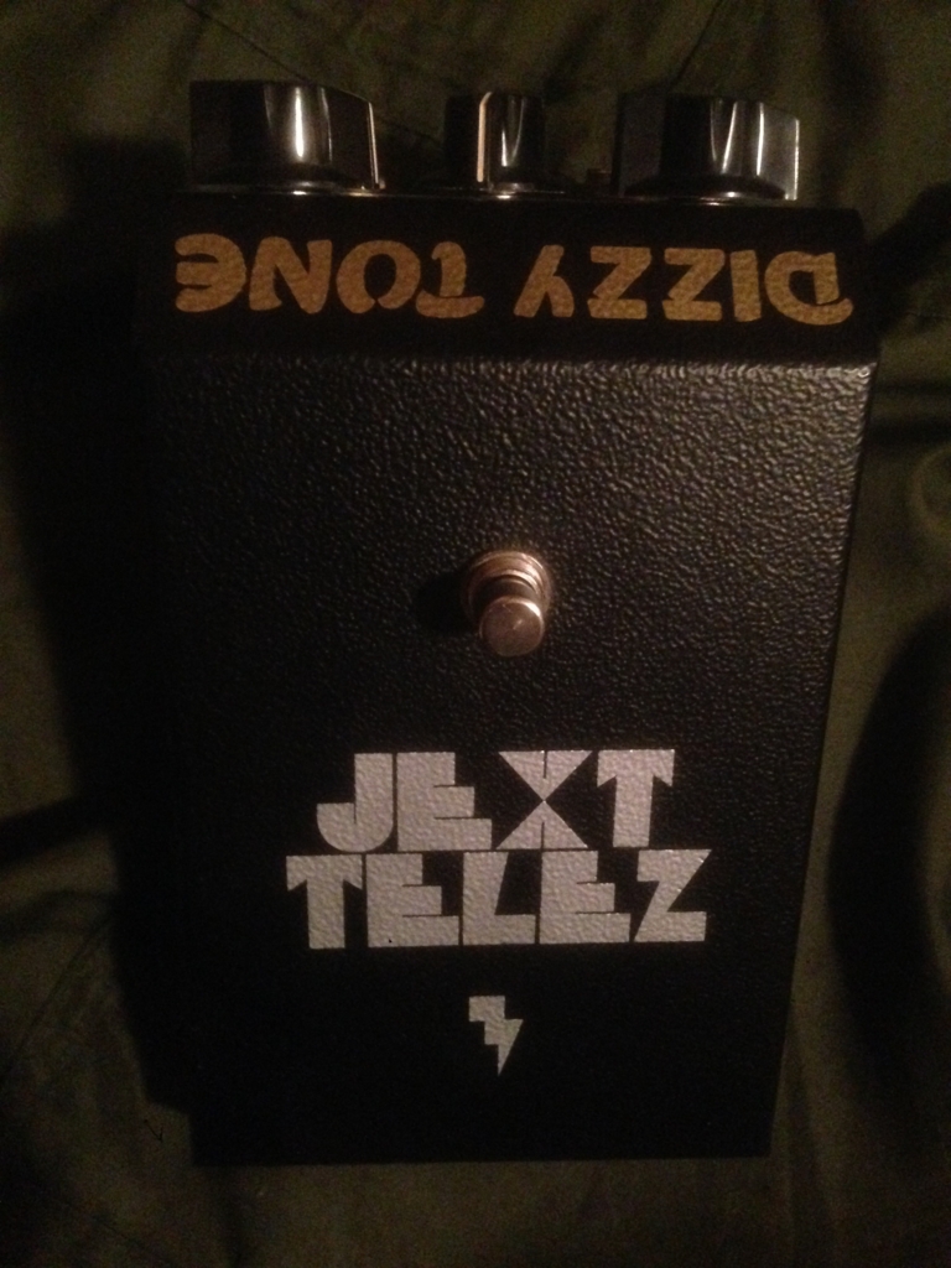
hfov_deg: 42.9
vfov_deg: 55.4
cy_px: 634
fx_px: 1209
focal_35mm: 33
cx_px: 476
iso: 800
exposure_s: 1/15
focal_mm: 4.12
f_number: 2.4
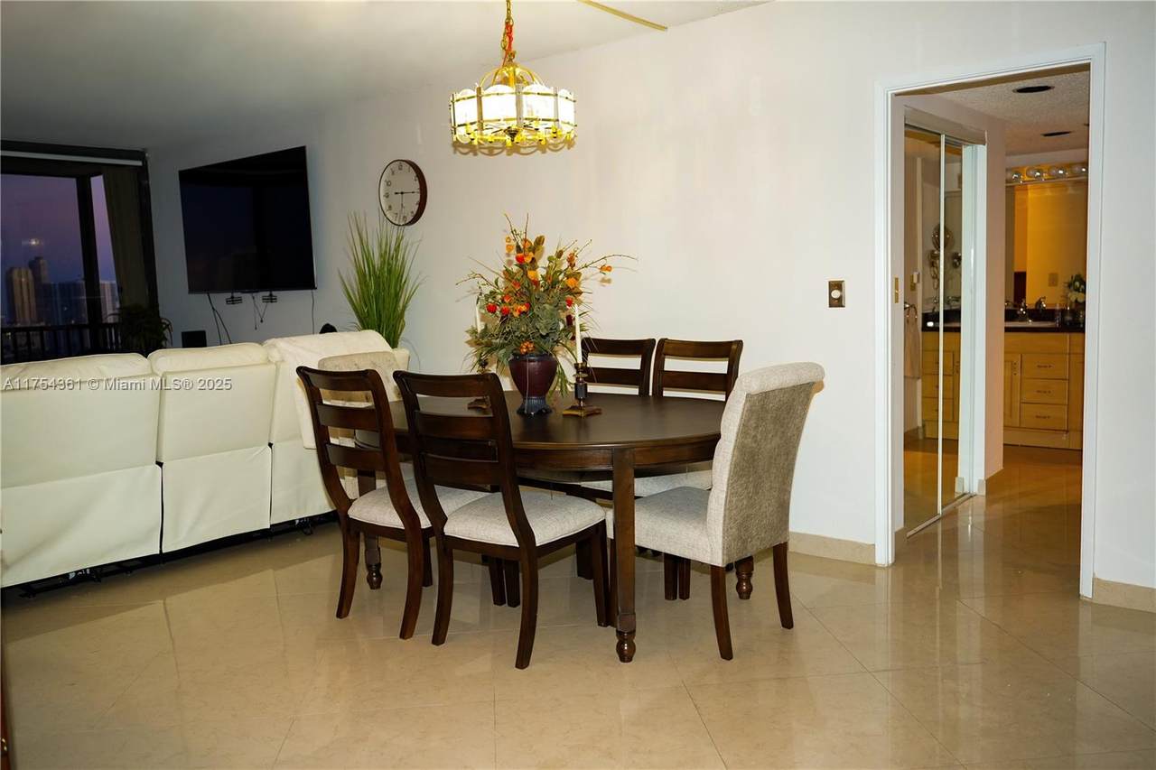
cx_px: 578
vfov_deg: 45.0
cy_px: 385
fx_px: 931
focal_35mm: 29
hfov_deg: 63.7
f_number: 2.8
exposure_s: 1/160
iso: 2500
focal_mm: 29
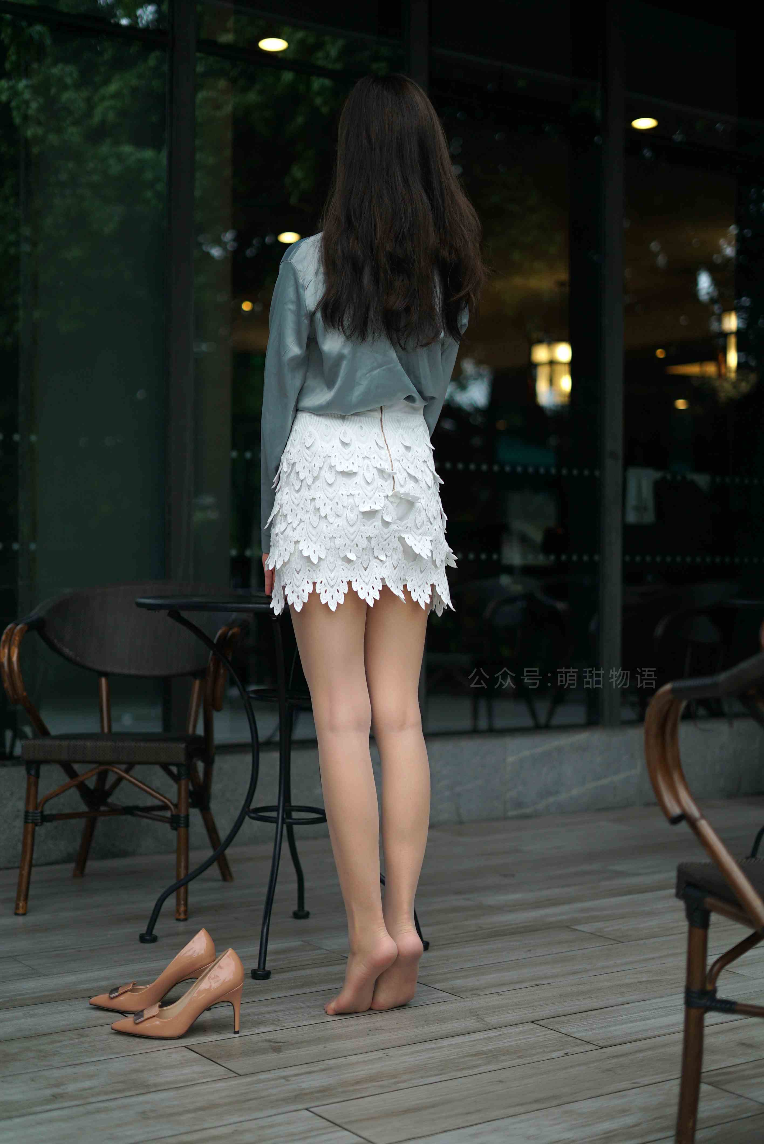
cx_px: 382
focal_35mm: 50
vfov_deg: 39.6
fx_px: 1589
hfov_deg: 27.0
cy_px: 572
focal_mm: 50
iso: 200
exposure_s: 1/2000
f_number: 2
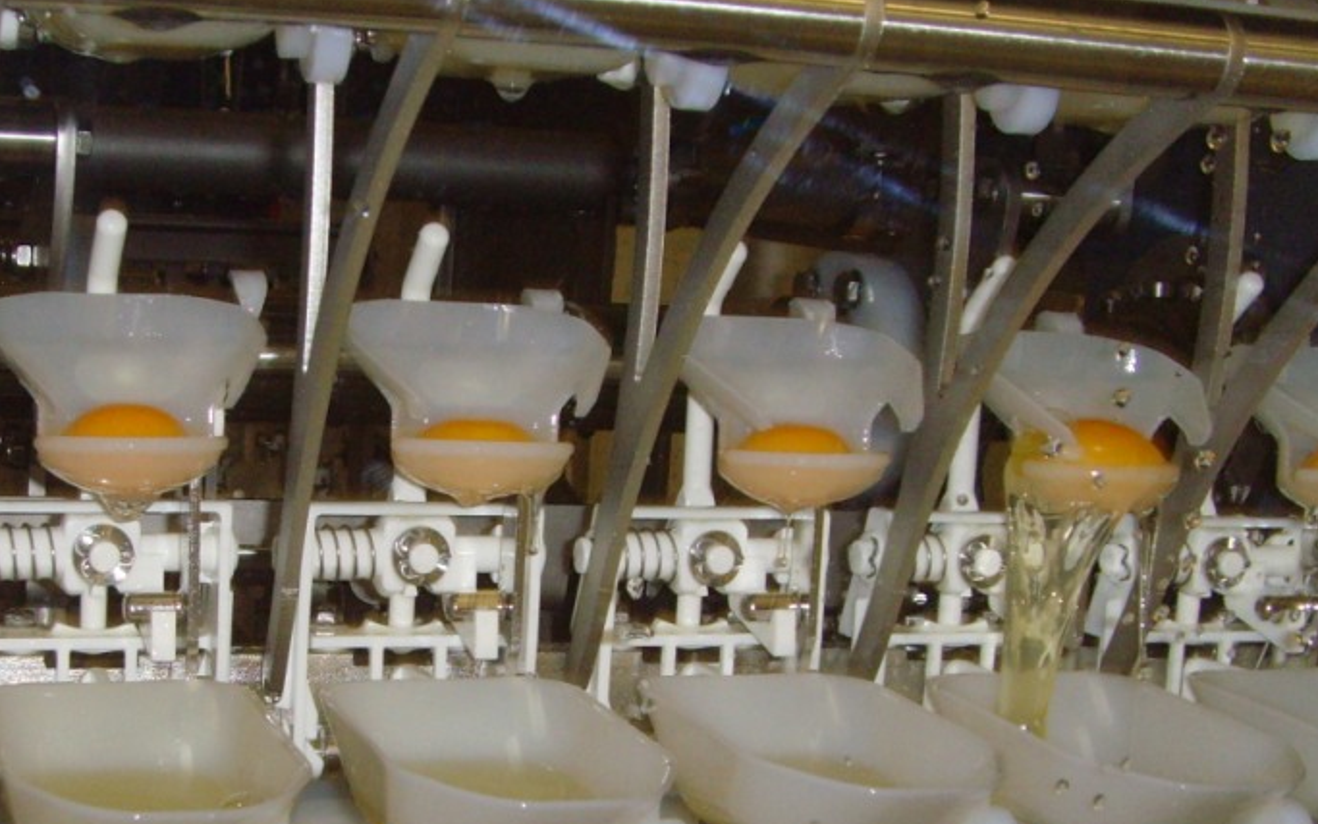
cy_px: 668
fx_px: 2227
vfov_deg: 20.7
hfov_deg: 32.7
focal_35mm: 62
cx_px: 430
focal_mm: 6.6
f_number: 3.5
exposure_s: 1/45
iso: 200
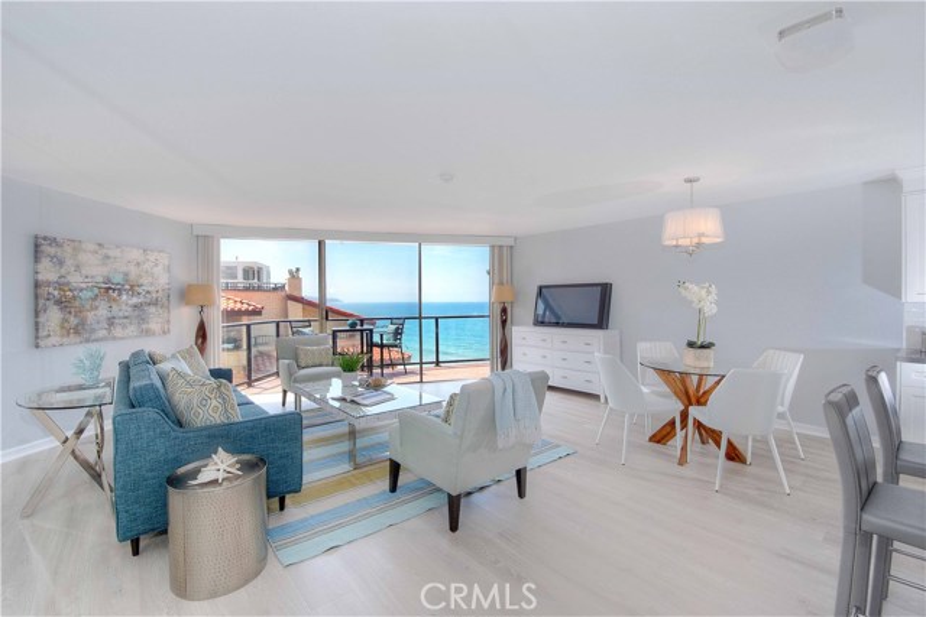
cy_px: 308
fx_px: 386
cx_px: 463
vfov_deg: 77.4
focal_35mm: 15
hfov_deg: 100.4
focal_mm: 10
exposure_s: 1/125
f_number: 9
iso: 250
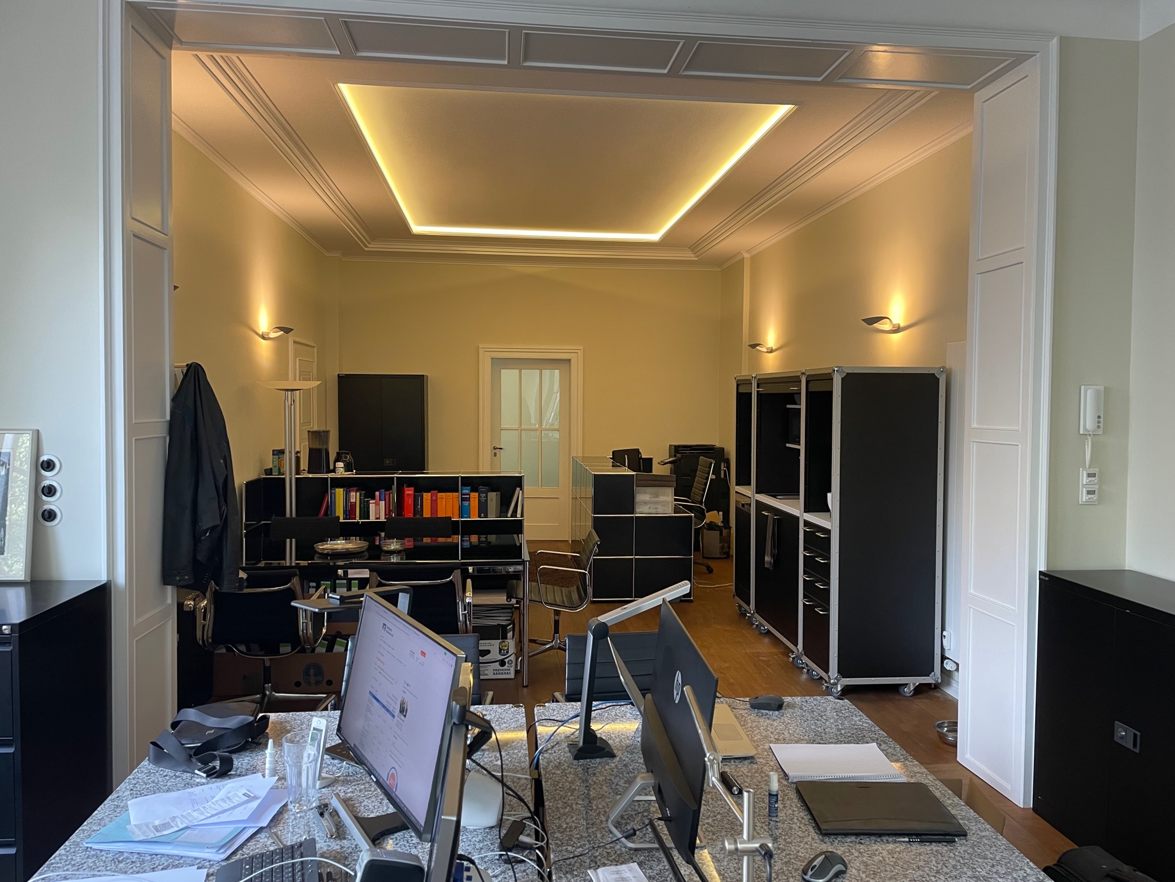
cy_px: 441
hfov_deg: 67.3
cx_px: 588
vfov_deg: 53.1
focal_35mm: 26
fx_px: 883
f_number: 1.6
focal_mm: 4.2
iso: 100
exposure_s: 1/50
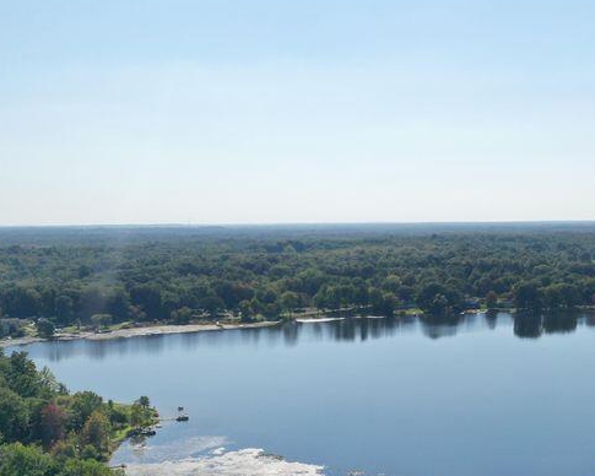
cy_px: 357
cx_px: 434
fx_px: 916
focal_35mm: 52
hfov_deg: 35.3
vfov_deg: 28.7
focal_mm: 10.26
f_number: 6.3
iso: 100
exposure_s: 1/800
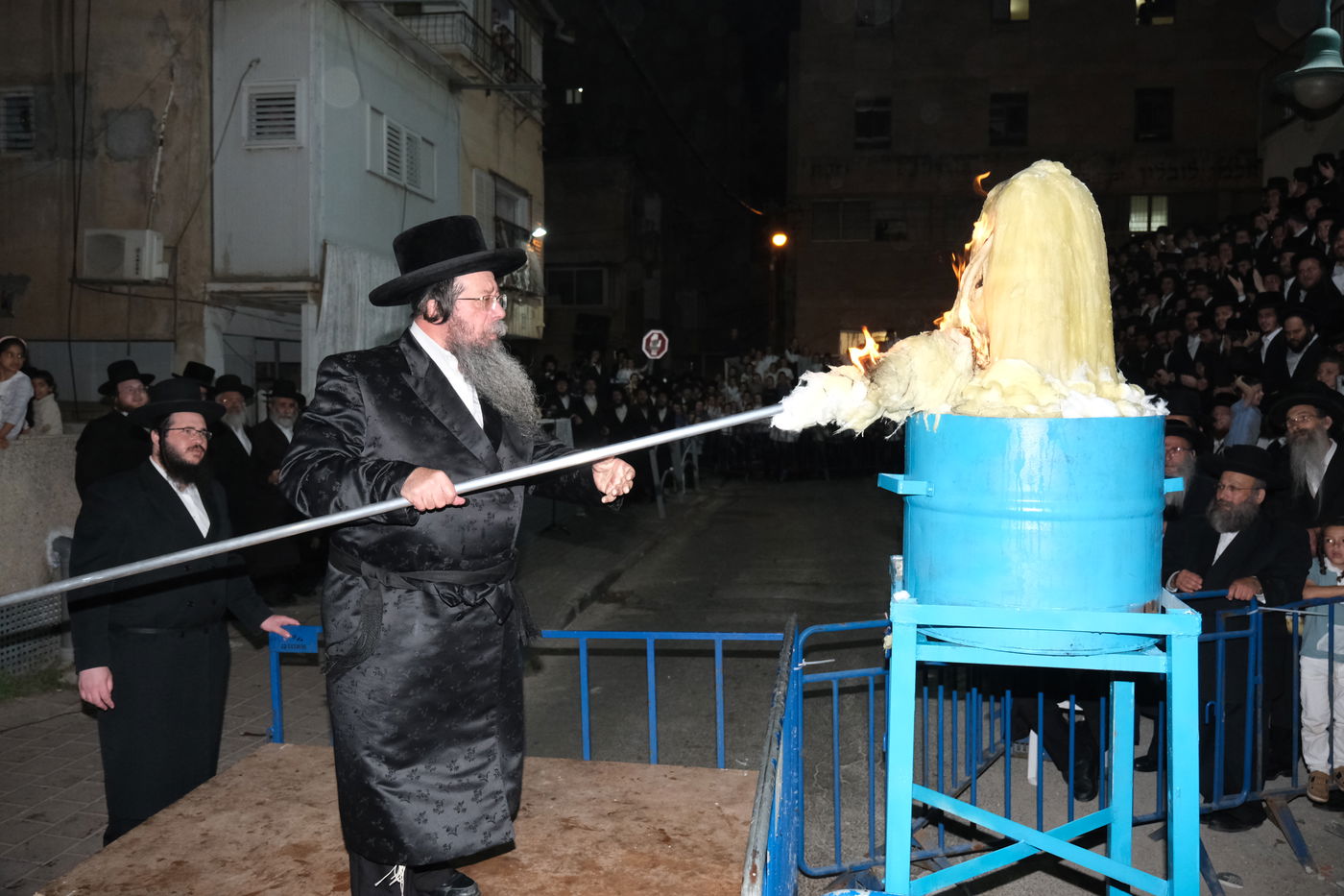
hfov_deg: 65.5
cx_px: 672
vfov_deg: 46.4
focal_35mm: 28
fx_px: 1045
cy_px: 448
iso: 2000
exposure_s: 1/250
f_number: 4
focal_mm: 18.4
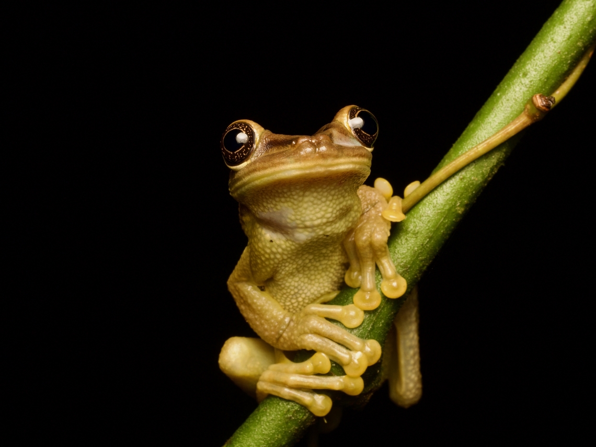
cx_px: 298
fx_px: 2066
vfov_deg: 12.3
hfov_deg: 16.4
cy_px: 224
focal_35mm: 120
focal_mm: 60
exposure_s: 1/60
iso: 400
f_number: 13
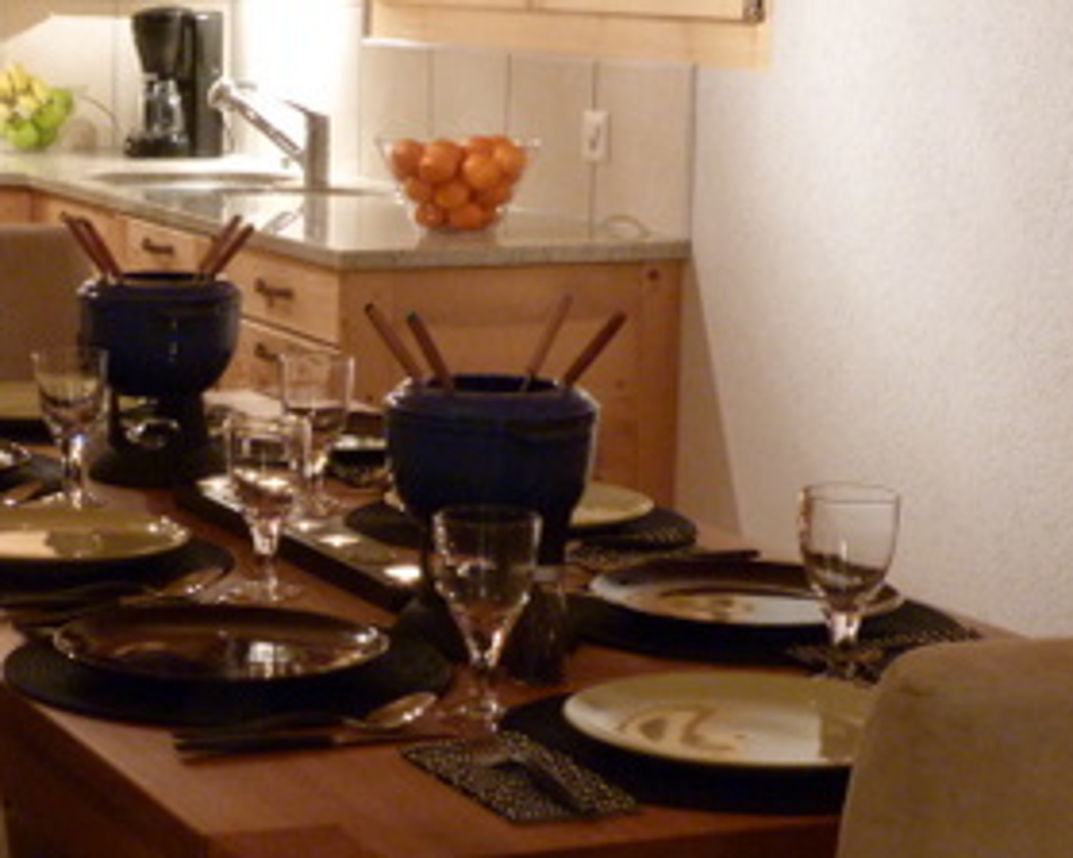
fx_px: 2889
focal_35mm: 91
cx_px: 215
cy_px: 498
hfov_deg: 20.8
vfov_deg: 16.9
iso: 400
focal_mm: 9.4
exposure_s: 1/1.6
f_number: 8
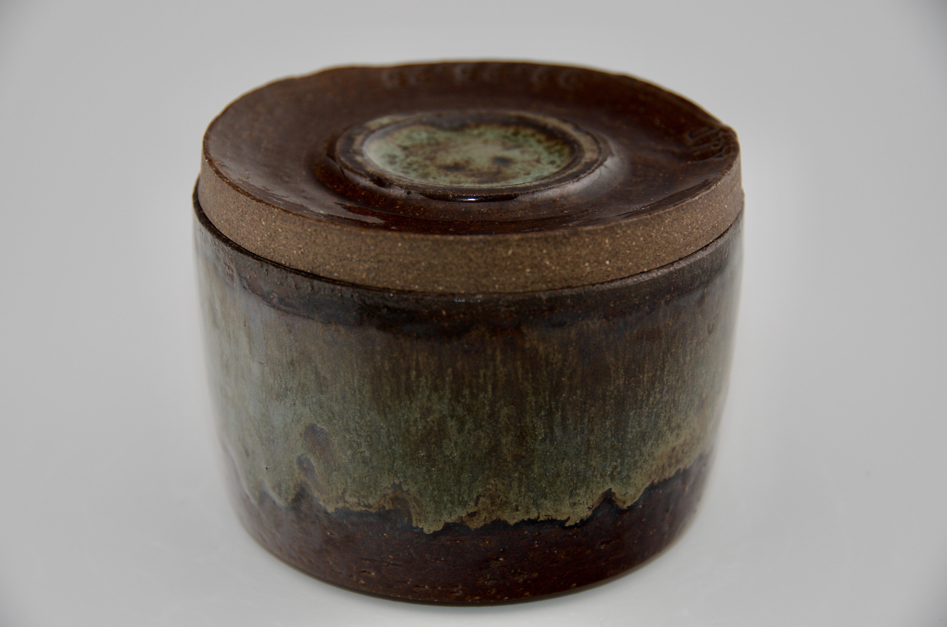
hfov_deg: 21.0
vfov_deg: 14.0
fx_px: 2559
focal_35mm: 98
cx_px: 474
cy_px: 314
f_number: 5
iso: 160
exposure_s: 1/250
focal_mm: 65
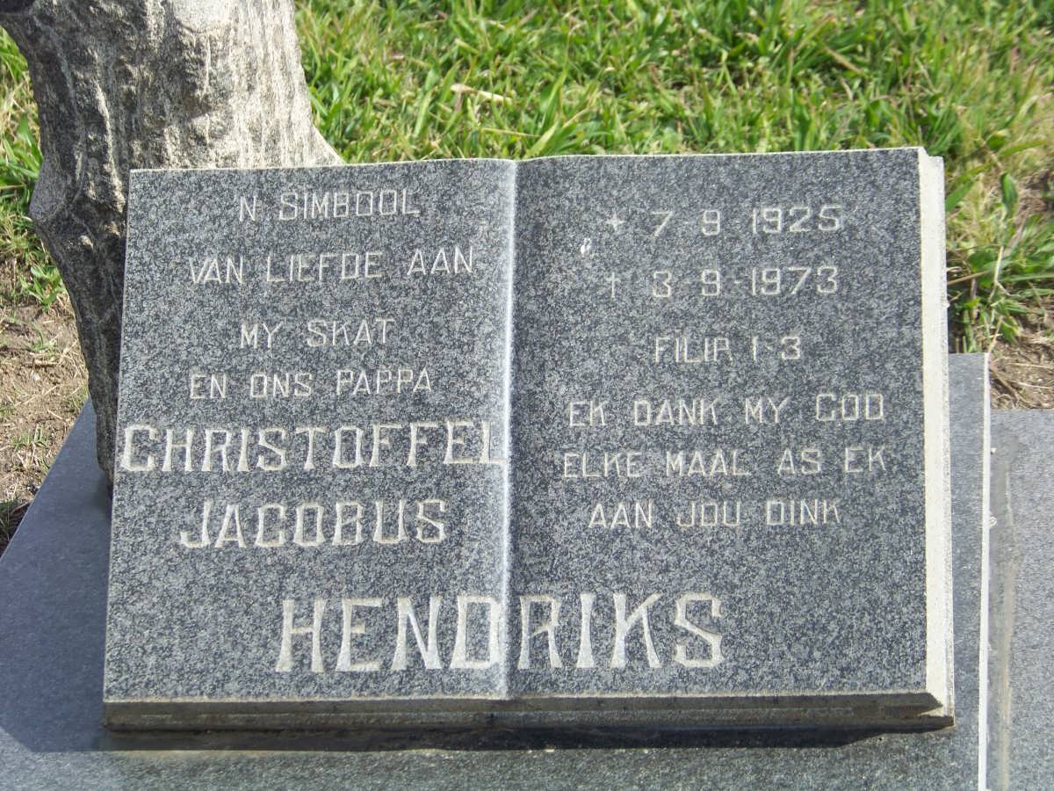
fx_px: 3228
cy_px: 396
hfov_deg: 18.5
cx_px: 527
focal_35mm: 106
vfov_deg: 14.0
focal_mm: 17.6
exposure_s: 1/500
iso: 64
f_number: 3.2
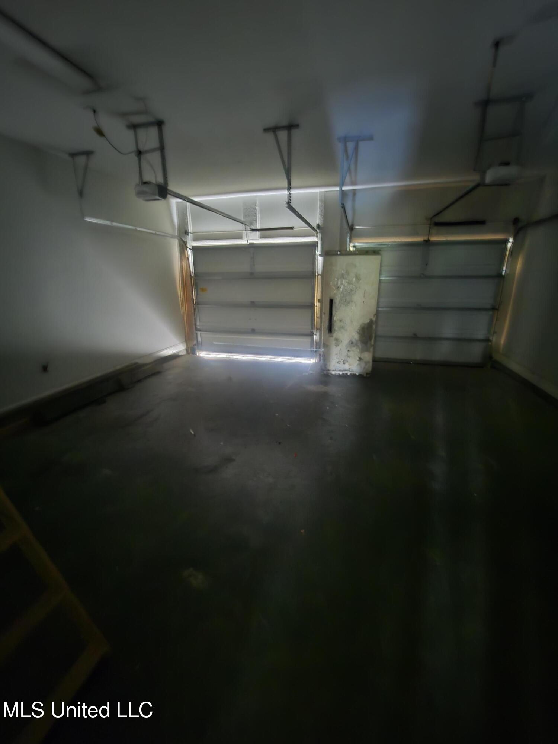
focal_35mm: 13
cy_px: 372
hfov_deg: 89.9
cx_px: 279
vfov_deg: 106.2
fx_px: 279
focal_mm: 2.2
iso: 1600
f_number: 2.2
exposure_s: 1/5.35
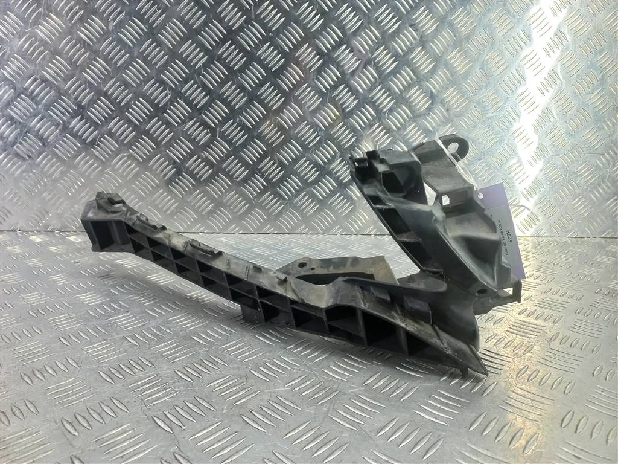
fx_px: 446
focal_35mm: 25
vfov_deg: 54.9
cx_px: 309
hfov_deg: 69.4
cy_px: 232
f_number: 1.8
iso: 125
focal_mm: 4.6
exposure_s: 1/50
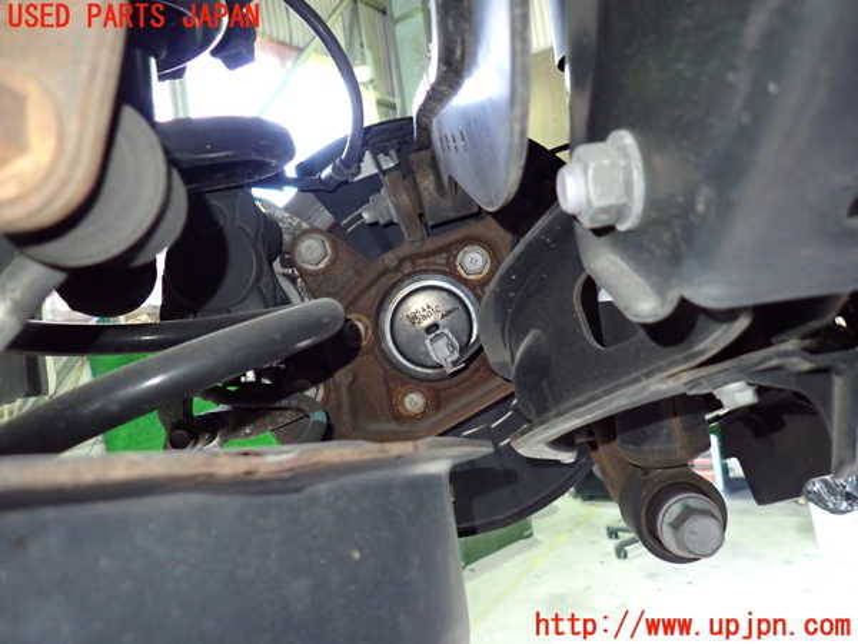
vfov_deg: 54.9
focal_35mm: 25
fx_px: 620
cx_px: 429
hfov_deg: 69.4
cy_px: 322
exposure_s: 1/30
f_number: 2
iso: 640
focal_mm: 4.5
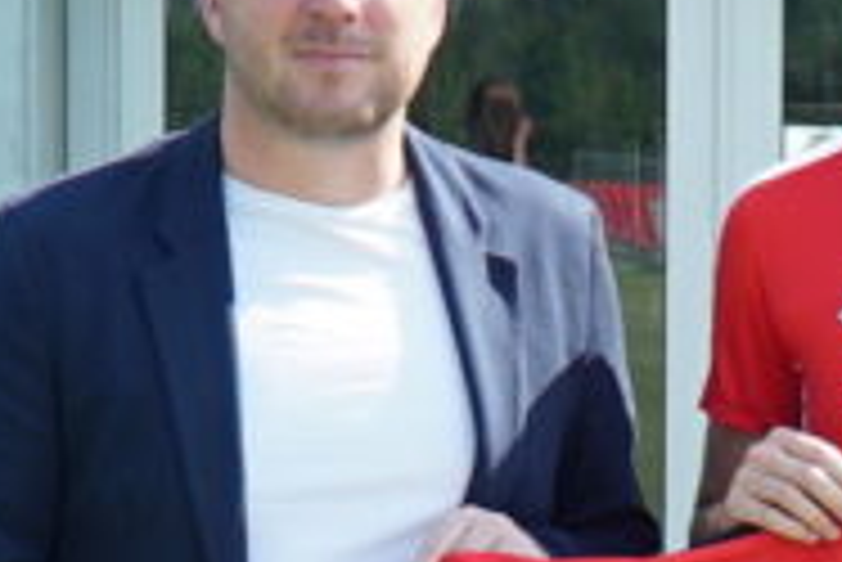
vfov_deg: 5.2
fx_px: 6156
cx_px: 549
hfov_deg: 7.8
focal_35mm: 263
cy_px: 890
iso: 100
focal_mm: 32
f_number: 5
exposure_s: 1/200
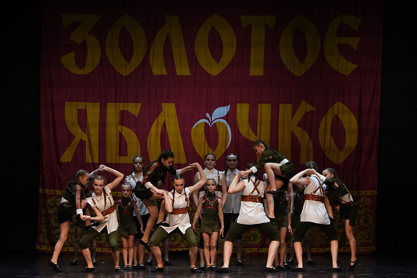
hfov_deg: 18.3
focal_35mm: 112
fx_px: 1297
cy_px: 139
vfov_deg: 12.2
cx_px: 208
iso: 2000
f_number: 3.2
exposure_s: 1/500
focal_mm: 75
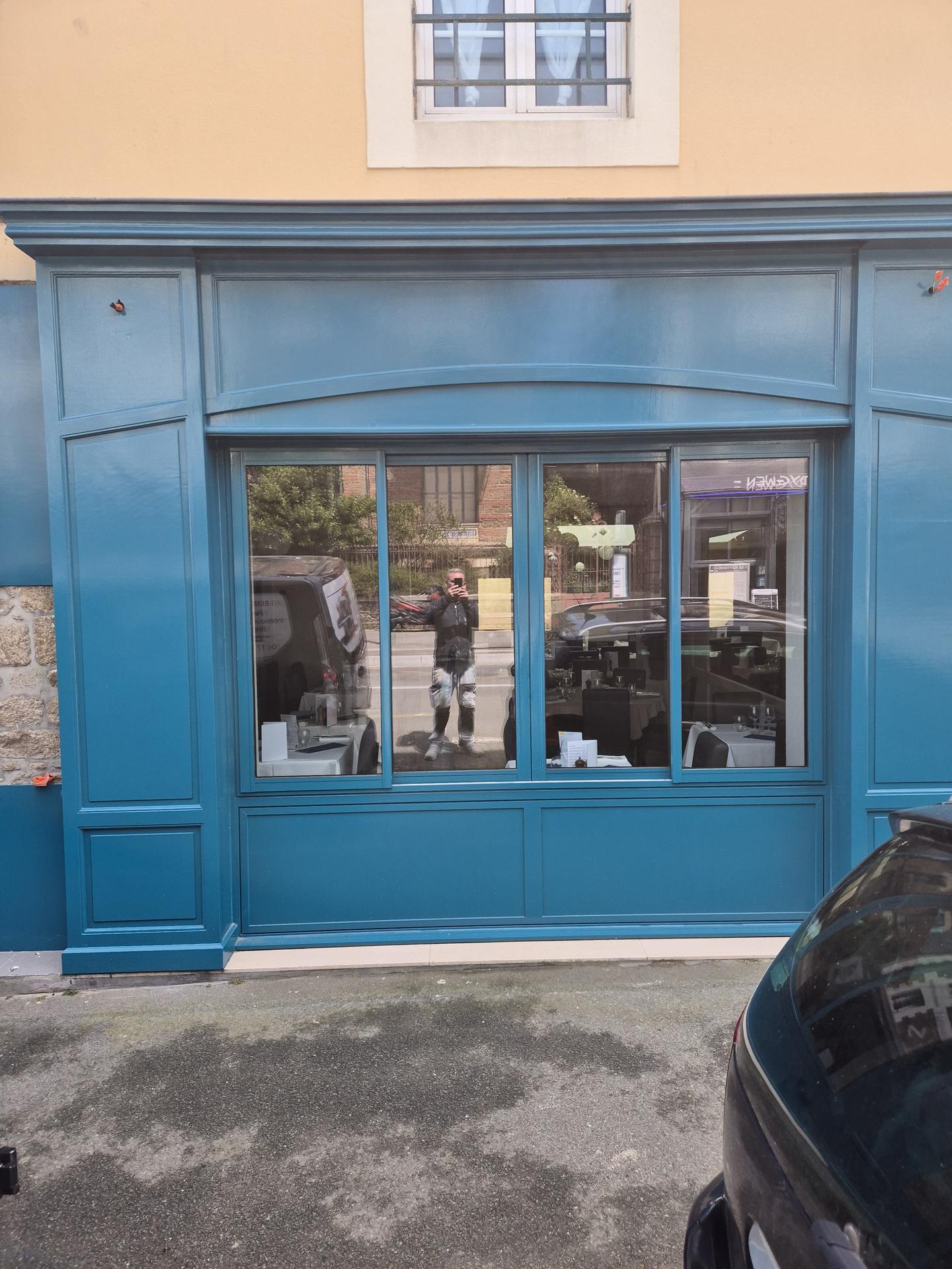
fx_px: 843
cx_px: 476
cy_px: 634
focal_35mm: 23
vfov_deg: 73.9
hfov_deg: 58.9
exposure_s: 1/368
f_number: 1.8
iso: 25
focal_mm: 5.4
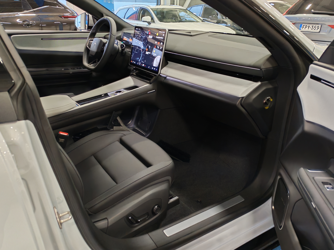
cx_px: 167
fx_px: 299
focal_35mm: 31
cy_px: 125
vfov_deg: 45.4
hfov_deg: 58.4
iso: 1103
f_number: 1.9
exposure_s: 1/100
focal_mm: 6.12
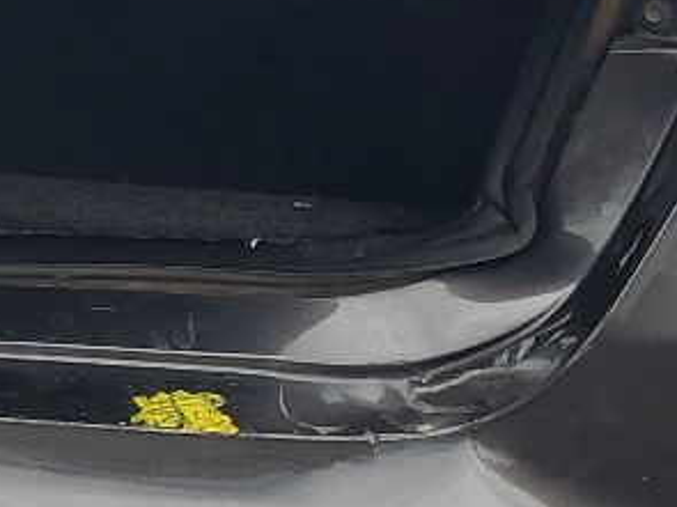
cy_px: -110
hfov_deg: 13.2
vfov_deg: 10.3
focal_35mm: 141
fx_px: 2756
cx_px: -349
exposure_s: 1/2500
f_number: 1.5
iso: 50
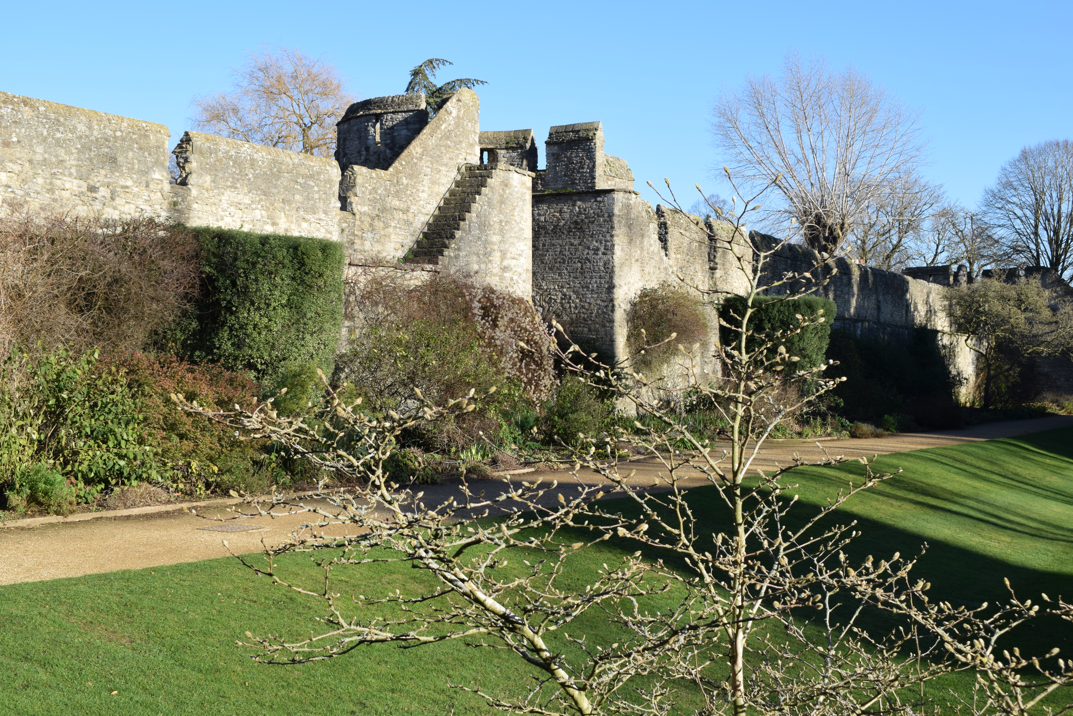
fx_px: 1431
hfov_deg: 41.1
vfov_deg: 28.1
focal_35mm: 48
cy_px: 358
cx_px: 536
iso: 200
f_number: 9
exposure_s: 1/320
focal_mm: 32
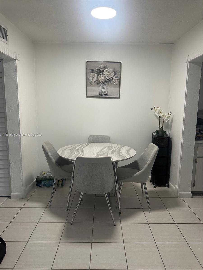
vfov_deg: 71.6
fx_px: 188
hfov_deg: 56.8
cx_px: 102
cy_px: 135
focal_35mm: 24
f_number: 1.78
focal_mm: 6.86
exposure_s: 1/120
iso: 160
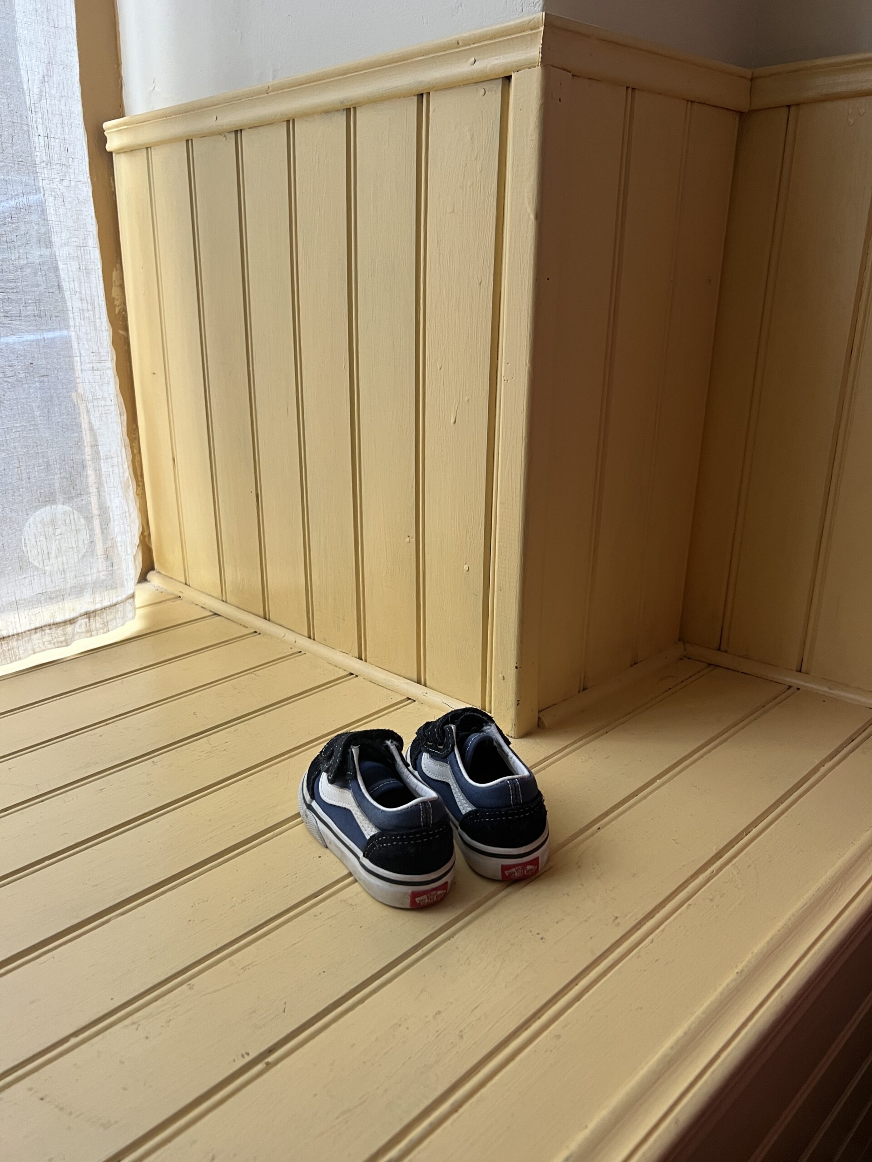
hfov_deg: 53.1
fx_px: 873
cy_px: 581
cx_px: 436
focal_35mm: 26
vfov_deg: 67.3
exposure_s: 1/65
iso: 125
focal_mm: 5.7
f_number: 1.5
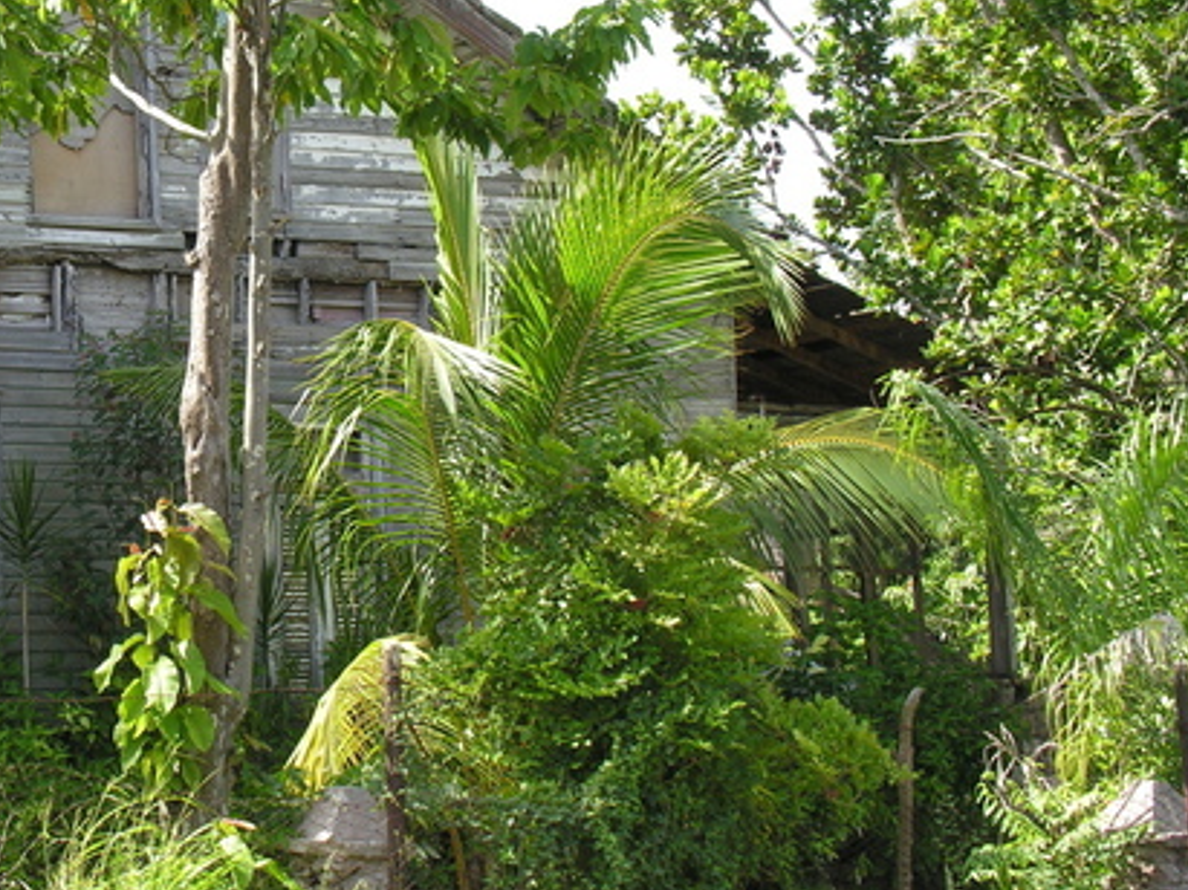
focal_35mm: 92
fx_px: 3156
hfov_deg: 21.0
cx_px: 202
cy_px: 357
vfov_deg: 16.0
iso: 50
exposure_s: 1/90
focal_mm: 13.8
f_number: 4.4
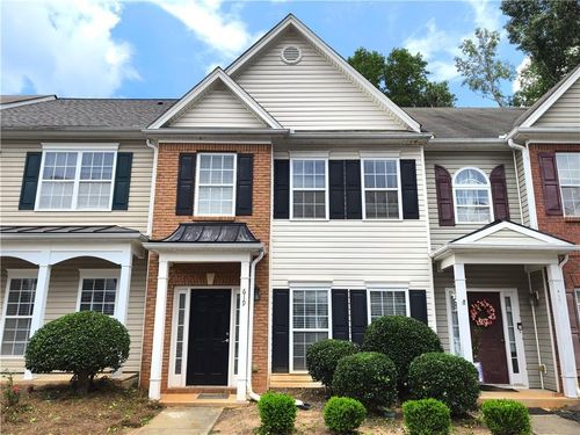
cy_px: 218
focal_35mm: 27
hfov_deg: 65.3
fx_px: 452
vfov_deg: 51.4
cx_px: 290
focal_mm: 8.5
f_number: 2
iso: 50
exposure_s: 1/1241
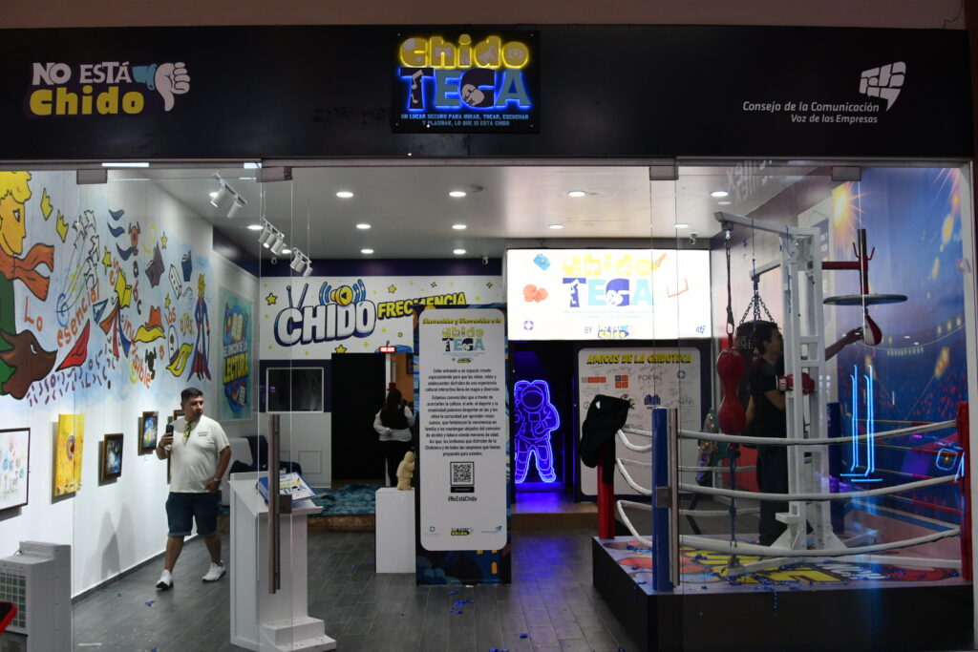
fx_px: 978
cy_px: 326
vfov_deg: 36.9
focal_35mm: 36
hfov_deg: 53.1
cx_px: 489
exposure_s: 1/200
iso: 800
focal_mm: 24
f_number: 4
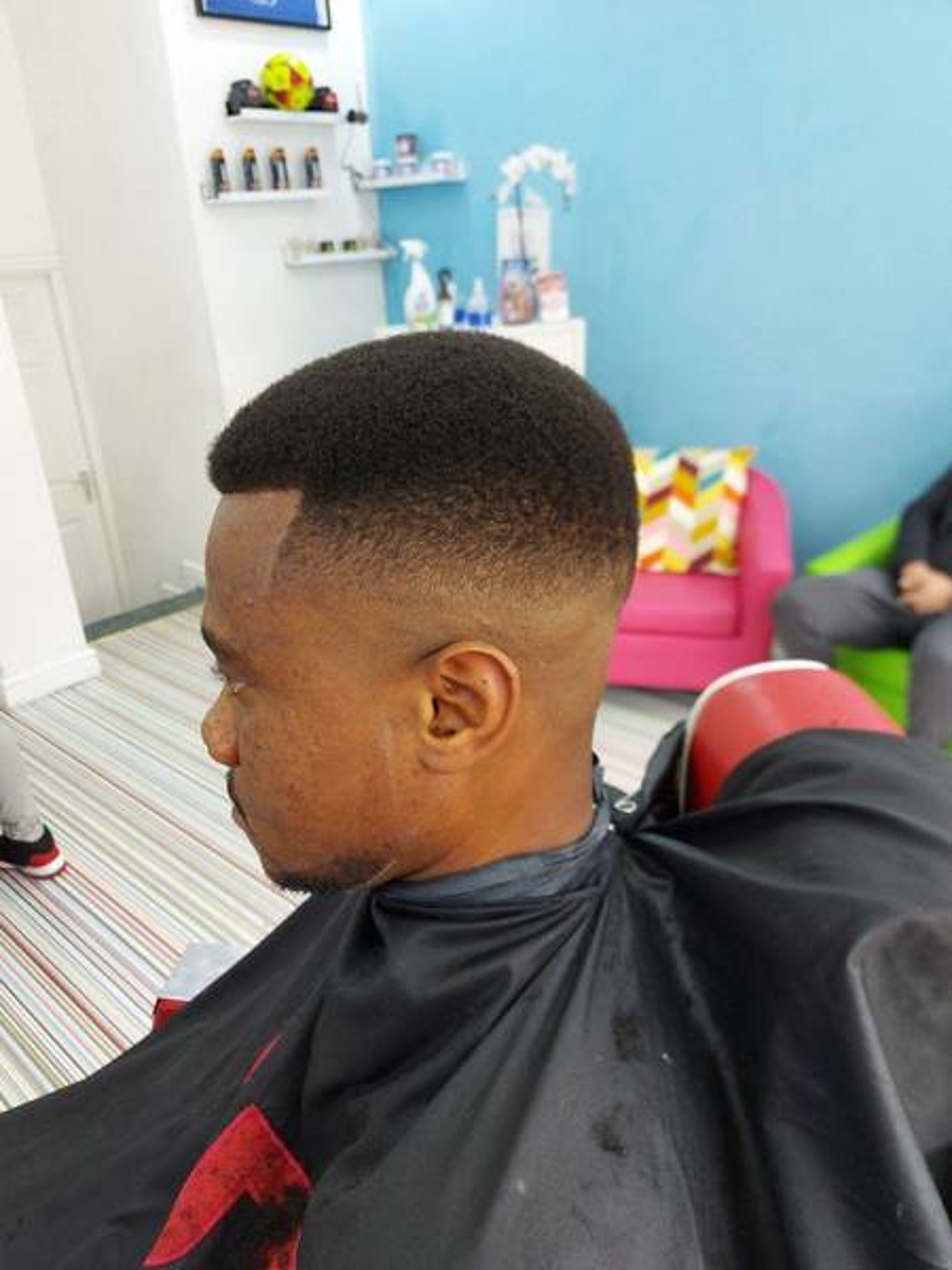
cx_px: 476
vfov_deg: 71.6
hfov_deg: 56.8
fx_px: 880
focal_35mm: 24
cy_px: 635
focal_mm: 5.23
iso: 100
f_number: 1.8
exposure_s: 1/60
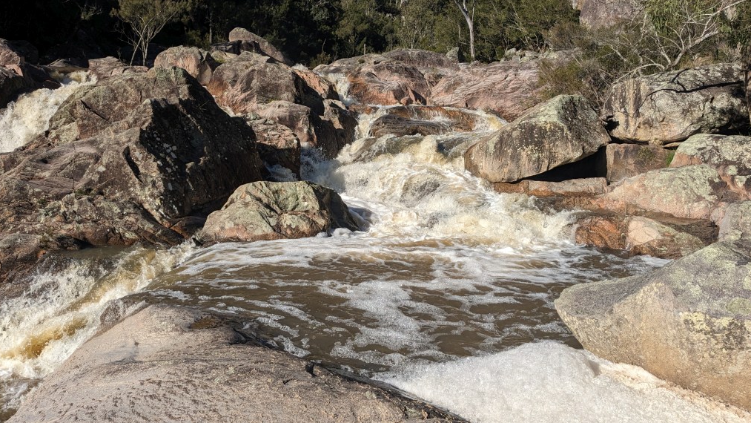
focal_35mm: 30
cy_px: 191
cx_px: 373
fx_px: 597
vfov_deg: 38.9
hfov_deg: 64.3
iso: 57
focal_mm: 4.38
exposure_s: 1/3344
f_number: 1.73
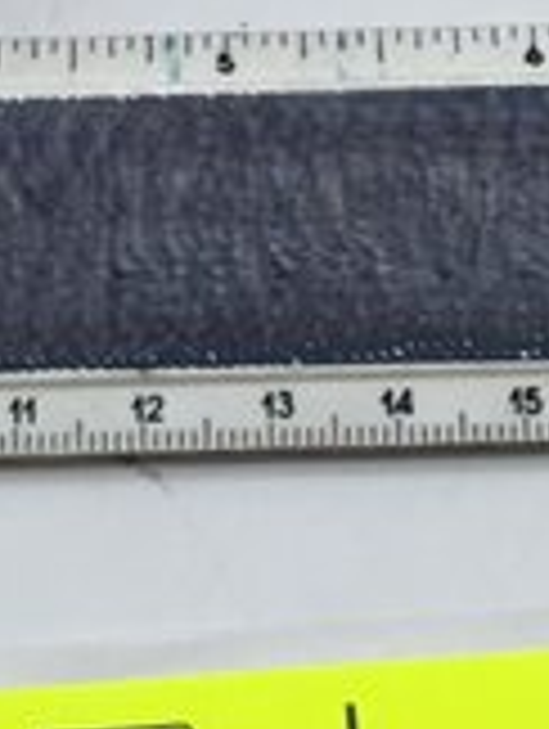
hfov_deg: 6.9
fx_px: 4577
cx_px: 241
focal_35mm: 217
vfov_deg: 8.8
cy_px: -520
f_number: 2.4
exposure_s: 1/122
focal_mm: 3.3
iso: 25
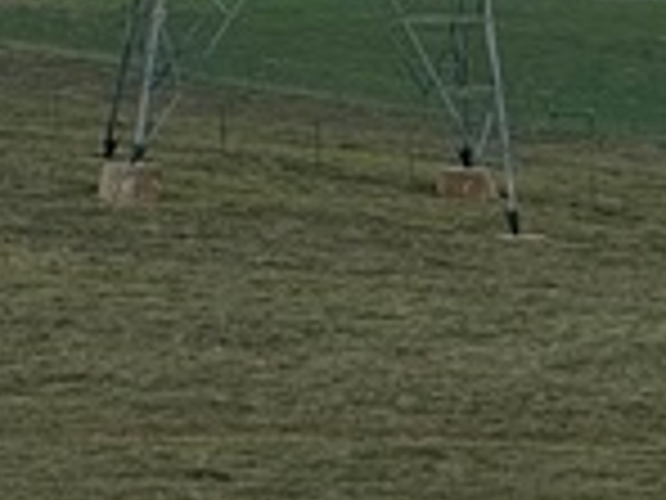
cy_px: -784
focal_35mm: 534
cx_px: 720
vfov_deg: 2.8
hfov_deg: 3.7
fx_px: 10274
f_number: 2.8
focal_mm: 9
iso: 32
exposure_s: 1/723
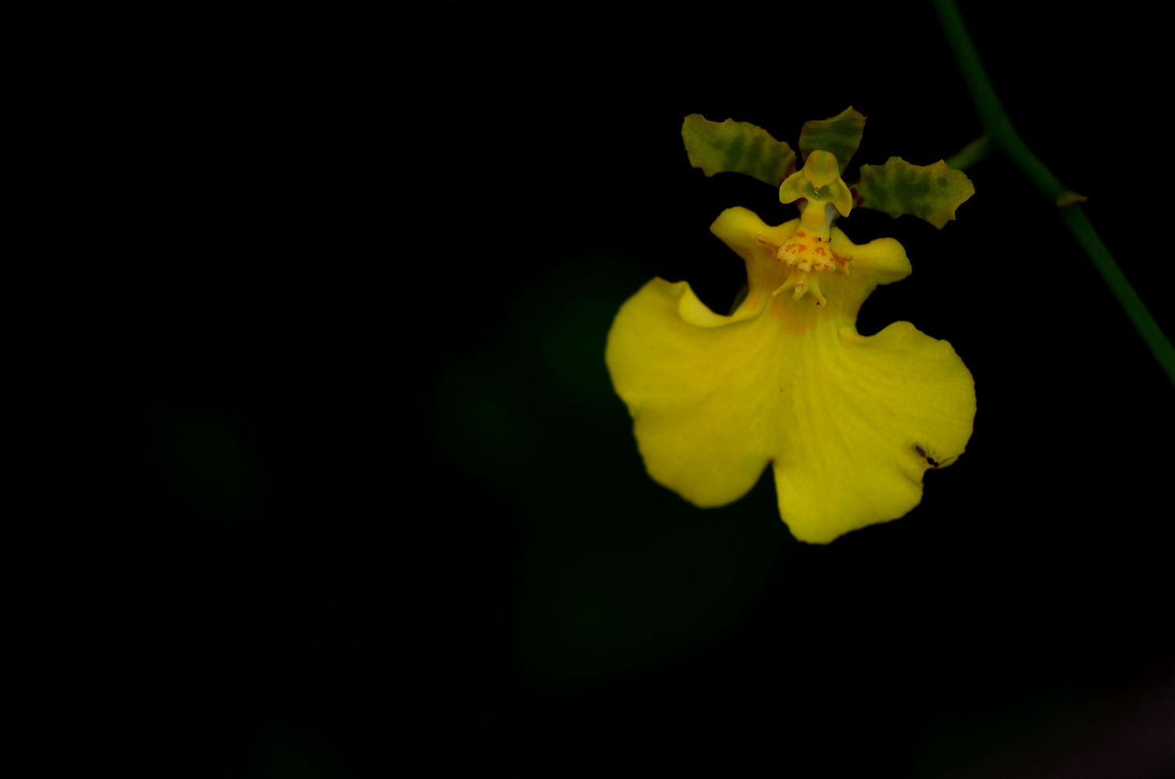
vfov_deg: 8.7
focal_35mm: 158
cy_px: 390
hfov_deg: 13.1
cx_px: 588
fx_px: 5131
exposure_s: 1/125
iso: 200
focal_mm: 105
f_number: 5.6
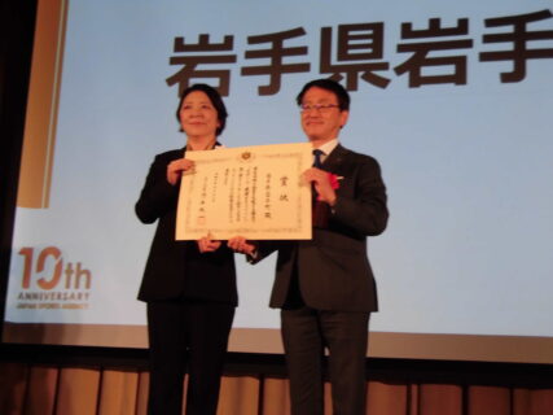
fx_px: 942
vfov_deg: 24.8
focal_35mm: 59
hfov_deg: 32.7
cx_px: 276
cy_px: 208
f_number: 4.2
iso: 200
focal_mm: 10.54
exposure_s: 1/60
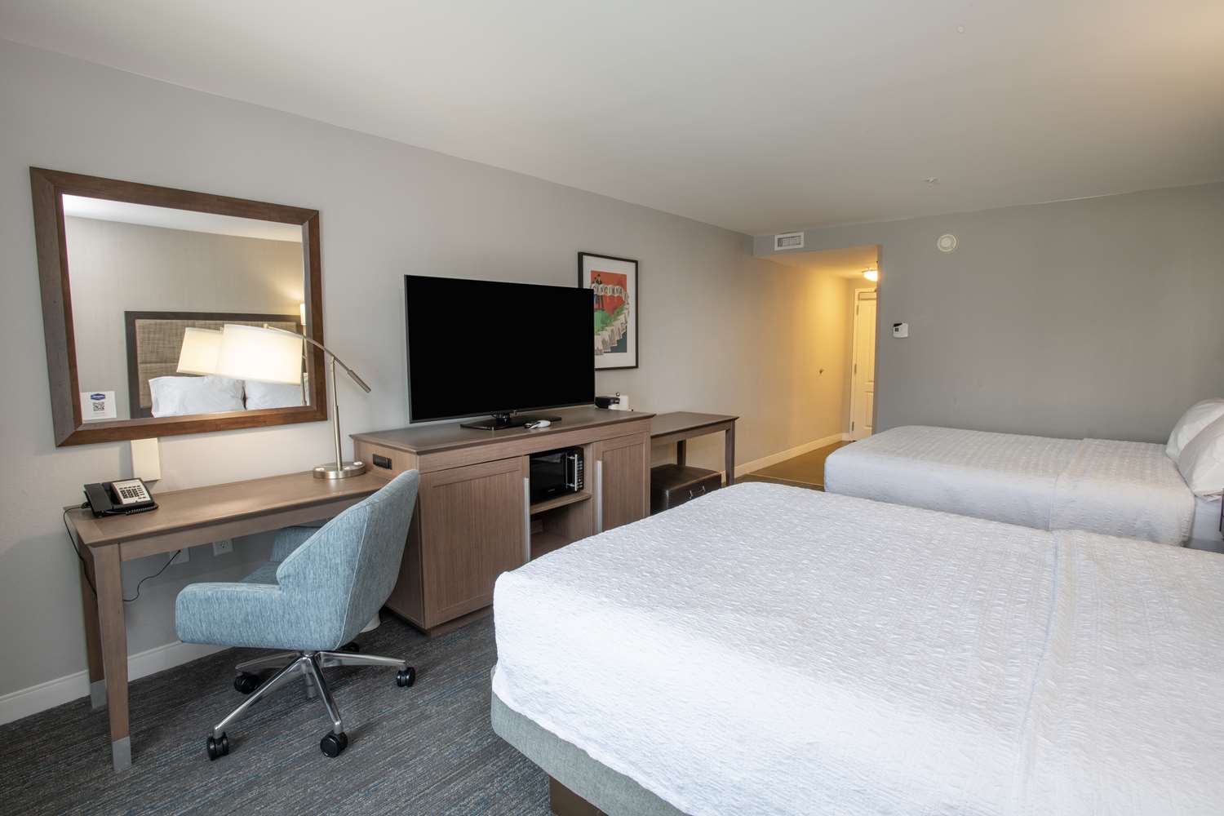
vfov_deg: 70.4
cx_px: 612
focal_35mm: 17
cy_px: 408
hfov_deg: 93.3
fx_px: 578
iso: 250
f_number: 16
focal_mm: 17
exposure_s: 1/2.5
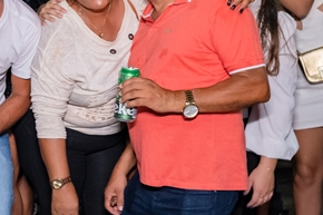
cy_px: 51
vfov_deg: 14.8
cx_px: -52
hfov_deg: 20.8
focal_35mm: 92
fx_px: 825
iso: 2500
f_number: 3.2
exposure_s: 1/125
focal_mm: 24
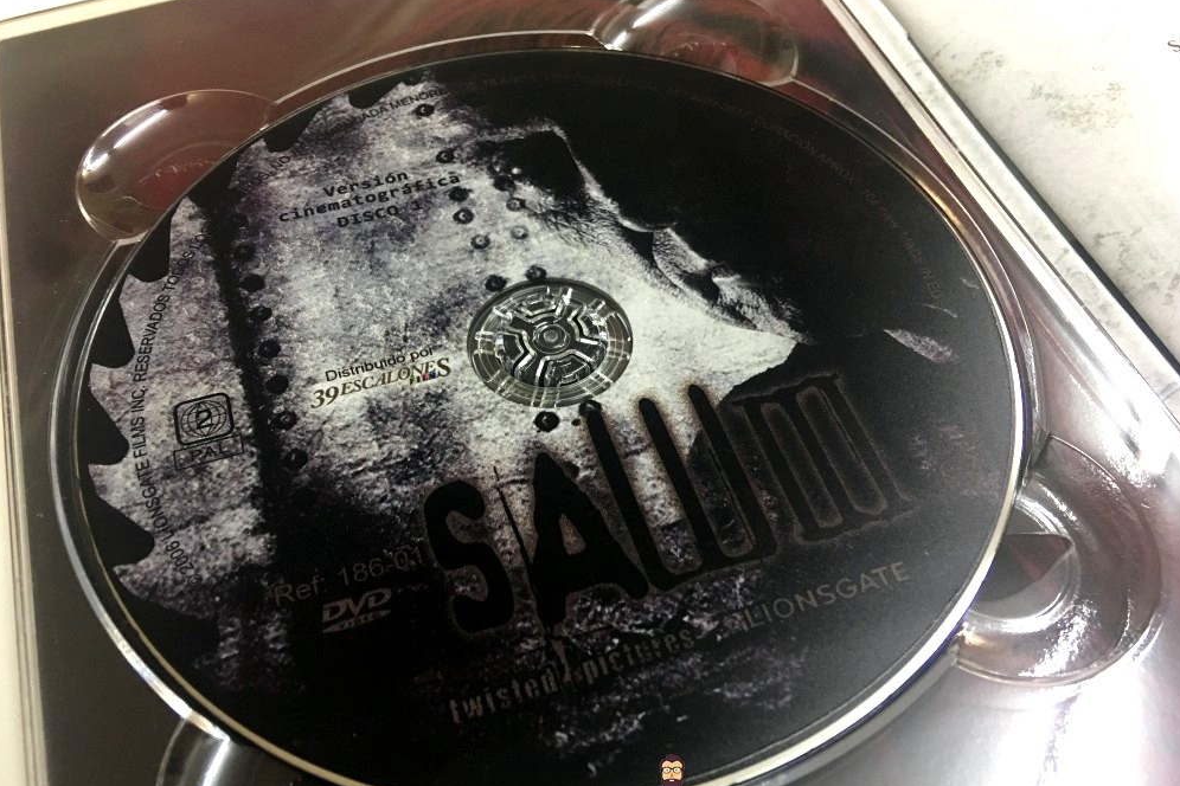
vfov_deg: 42.3
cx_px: 599
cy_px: 431
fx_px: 1016
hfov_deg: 60.3
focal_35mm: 31
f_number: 2.2
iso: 64
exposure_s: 1/17
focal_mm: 4.15
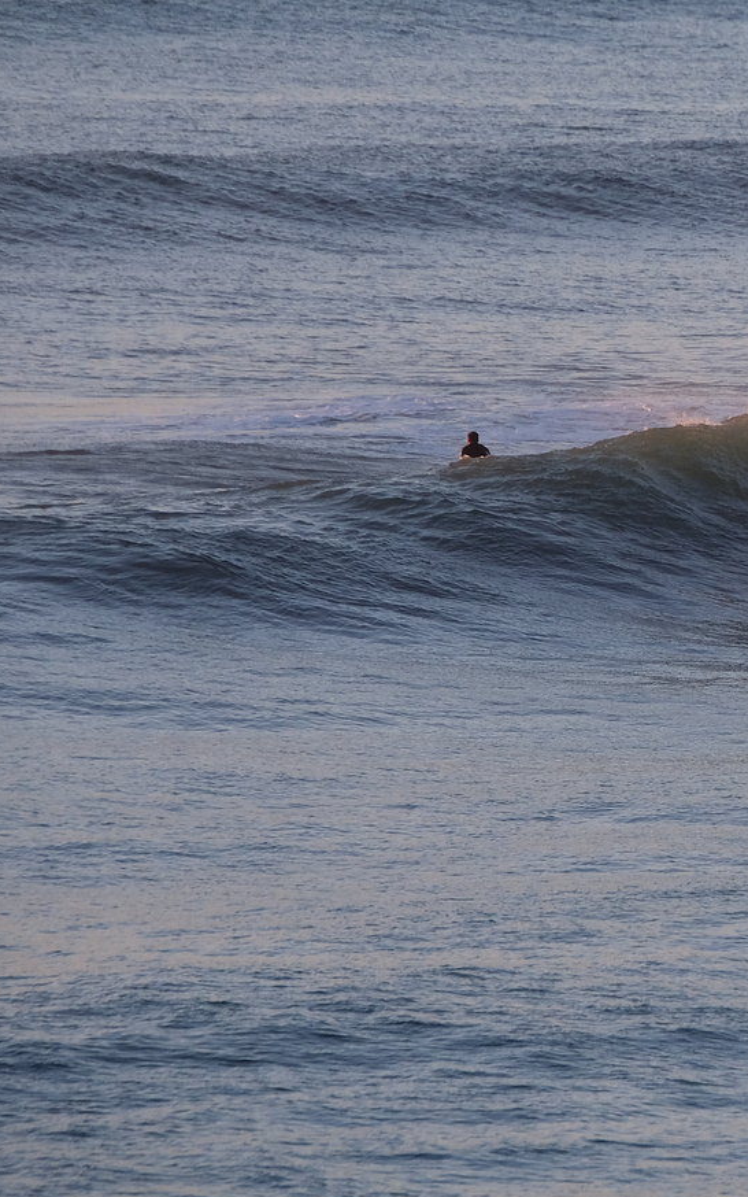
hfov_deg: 3.0
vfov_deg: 4.7
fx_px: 14475
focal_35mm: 444
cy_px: 501
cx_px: 925
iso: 1000
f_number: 6.3
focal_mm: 163
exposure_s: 1/1000
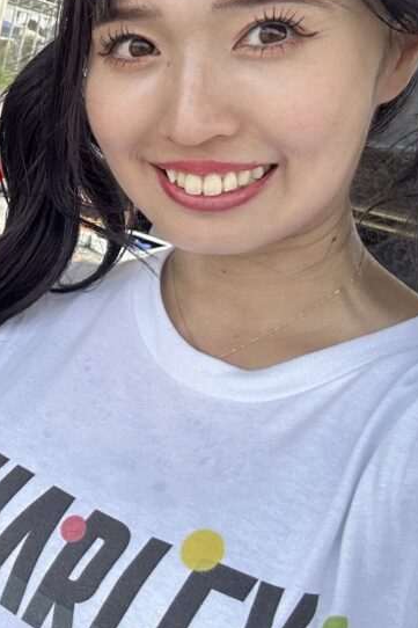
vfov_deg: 37.4
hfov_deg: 21.5
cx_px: -205
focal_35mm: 53
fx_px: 924
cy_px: 264
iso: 20
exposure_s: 1/121
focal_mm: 2.69
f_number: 1.9
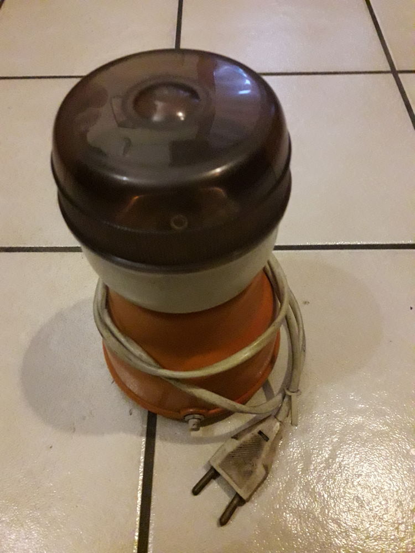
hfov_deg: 51.4
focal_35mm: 27
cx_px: 208
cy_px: 276
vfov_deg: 65.3
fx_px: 432
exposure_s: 1/17
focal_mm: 3.6
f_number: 1.9
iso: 800
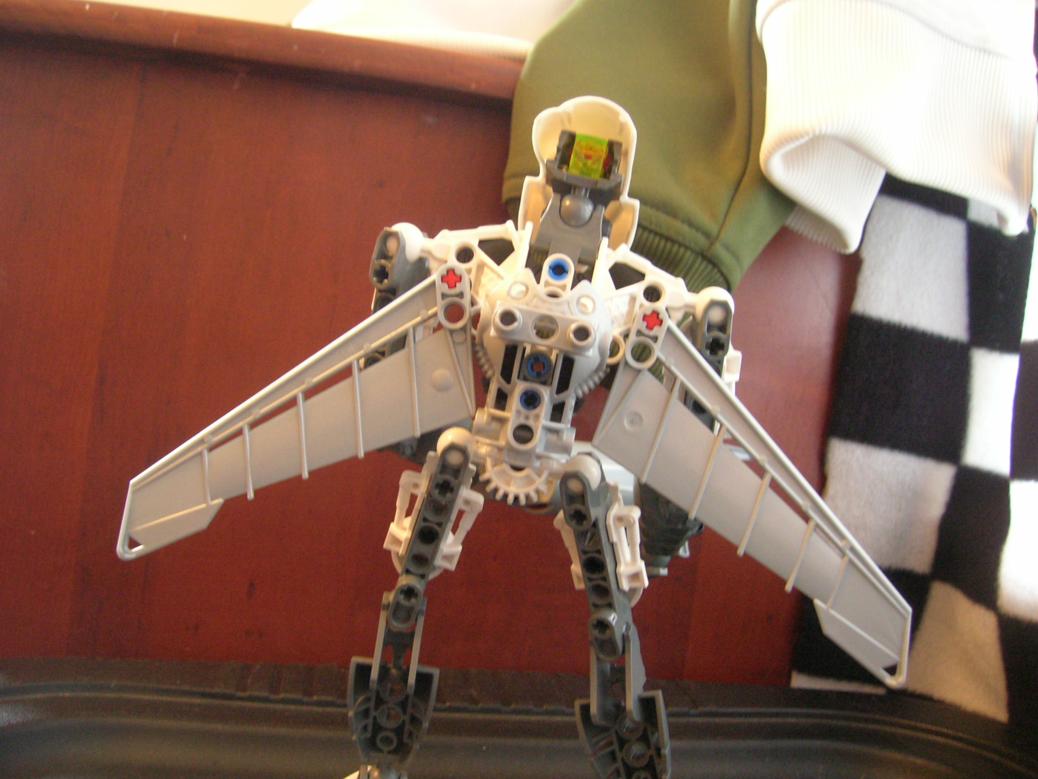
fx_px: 1020
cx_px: 519
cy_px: 390
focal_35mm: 34
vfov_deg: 41.8
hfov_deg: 54.0
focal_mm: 5.7
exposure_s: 1/1.8
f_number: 2.9
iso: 200
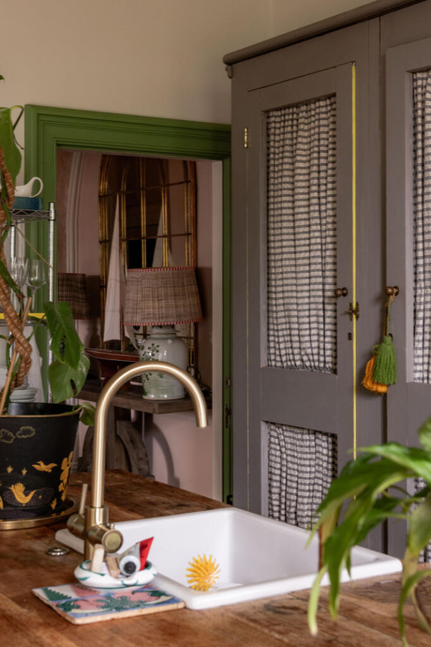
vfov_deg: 48.5
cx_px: 216
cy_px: 324
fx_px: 719
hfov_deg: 33.4
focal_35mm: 40
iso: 500
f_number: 8
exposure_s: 1/8
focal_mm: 40
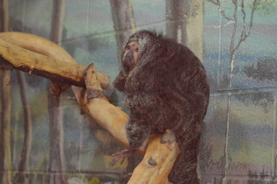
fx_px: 806
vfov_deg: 13.0
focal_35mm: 105
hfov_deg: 19.5
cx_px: 138
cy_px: 92
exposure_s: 1/125
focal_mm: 70
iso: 1100
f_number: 4
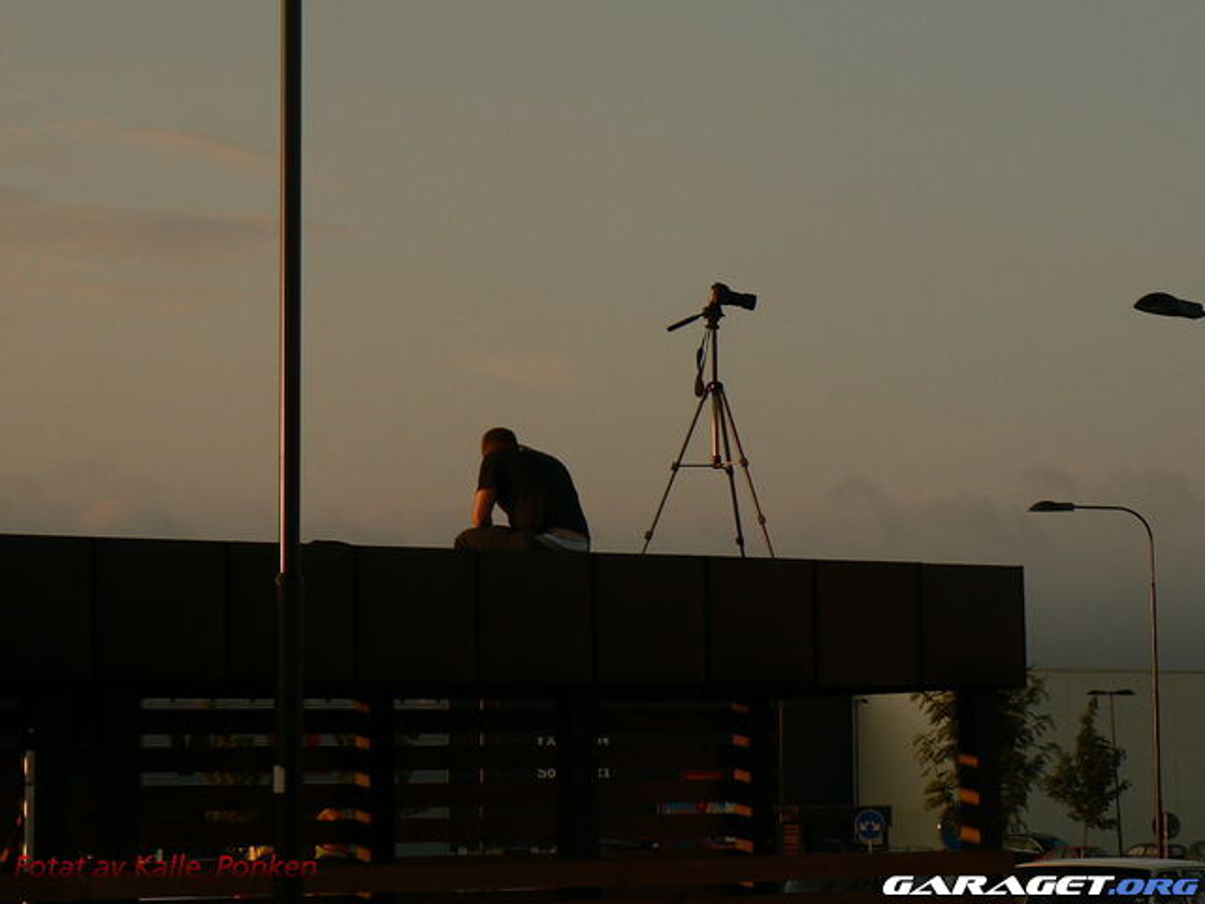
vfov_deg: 14.1
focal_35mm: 105
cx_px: 602
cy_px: 452
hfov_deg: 18.7
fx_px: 3655
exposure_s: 1/800
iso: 80
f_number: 4
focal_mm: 14.3
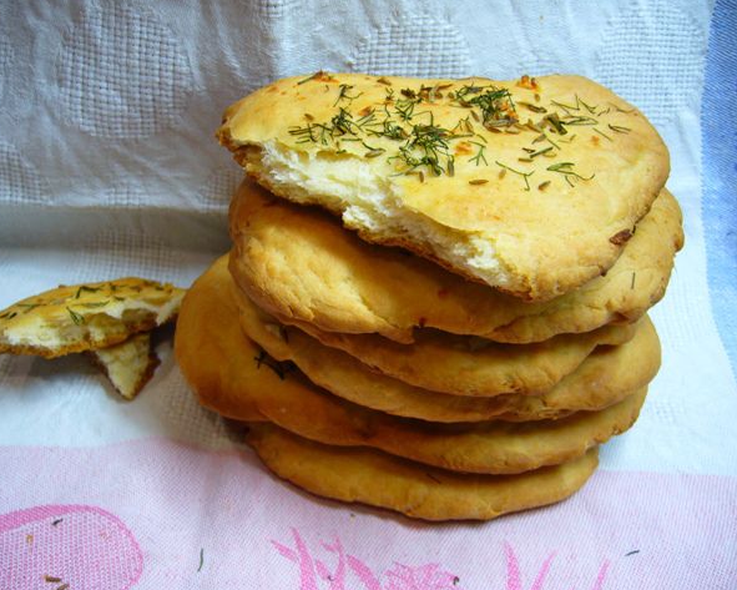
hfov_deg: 49.0
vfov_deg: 40.1
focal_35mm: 37
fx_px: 807
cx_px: 339
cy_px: 296
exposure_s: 1/15
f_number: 2.8
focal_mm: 5.8
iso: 125
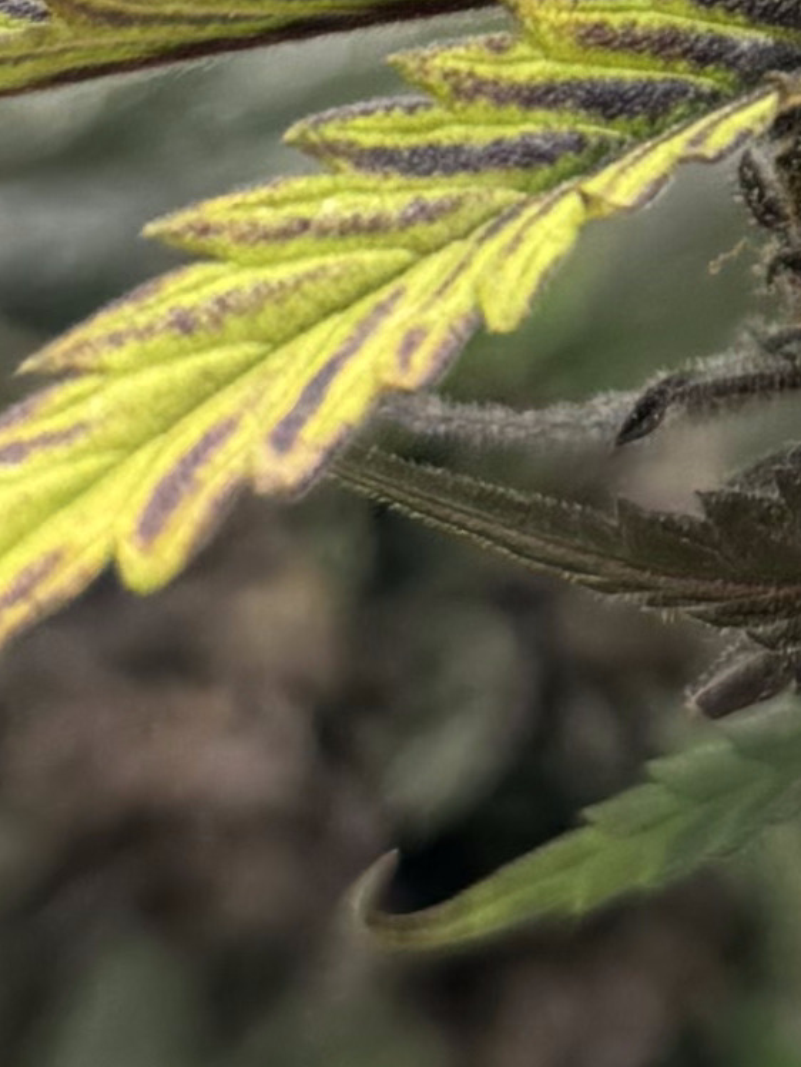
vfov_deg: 10.1
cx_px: 1628
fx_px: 5644
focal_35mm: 183
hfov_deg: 7.8
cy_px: -1016
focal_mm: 6.76
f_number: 1.78
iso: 80
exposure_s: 1/454
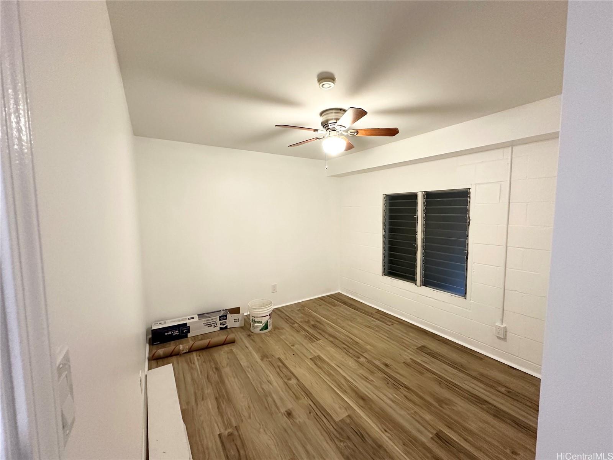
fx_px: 248
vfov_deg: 85.7
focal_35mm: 14
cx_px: 306
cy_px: 230
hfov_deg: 102.1
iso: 400
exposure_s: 1/60
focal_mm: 2.22
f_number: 2.2
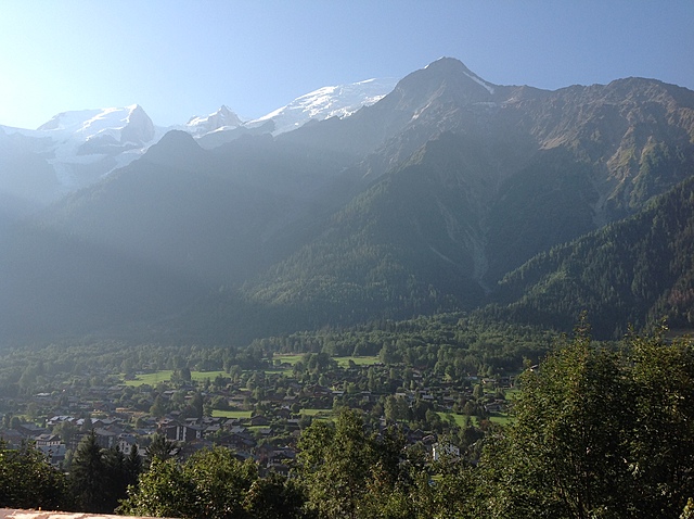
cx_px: 347
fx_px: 701
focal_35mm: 35
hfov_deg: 52.7
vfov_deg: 40.6
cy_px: 260
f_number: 2.4
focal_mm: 4.28
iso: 50
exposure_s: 1/889
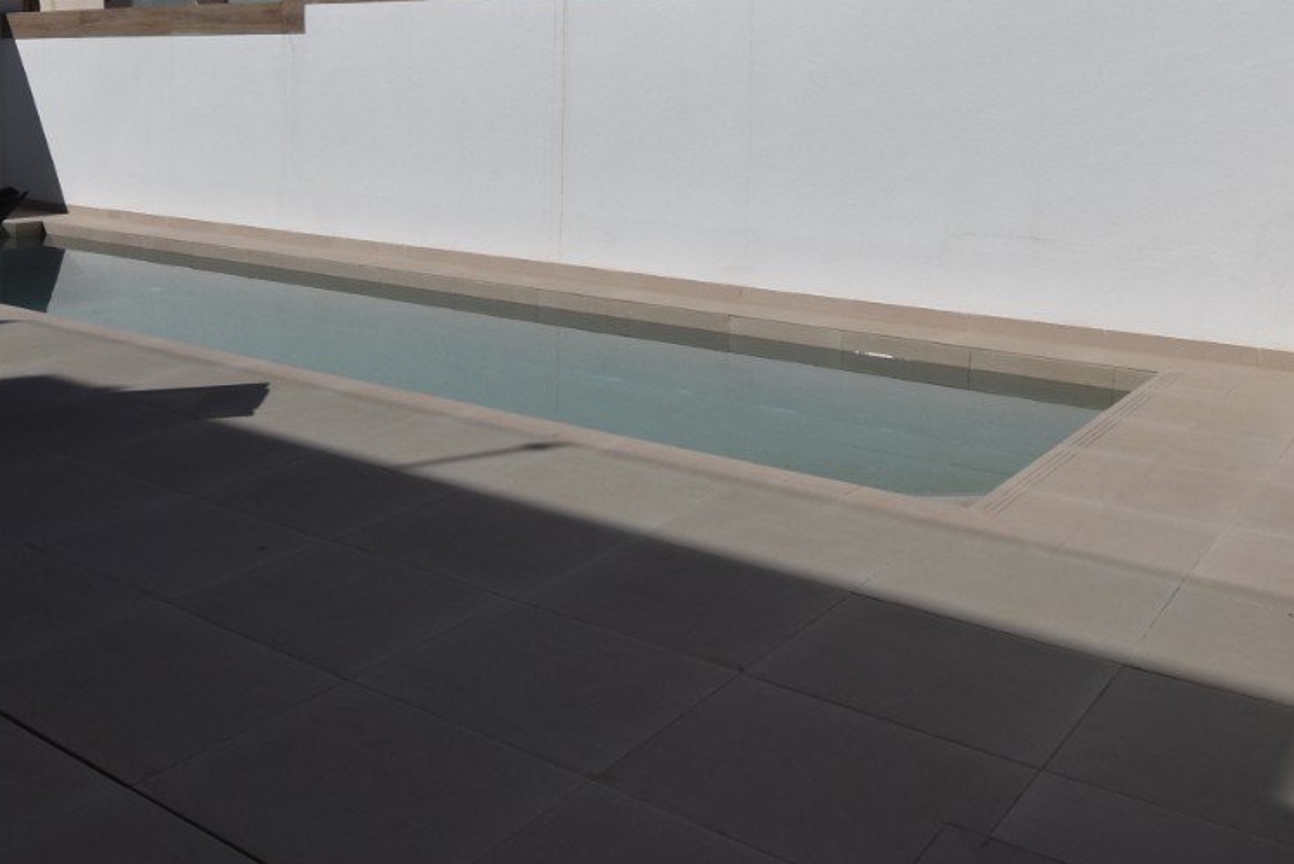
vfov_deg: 35.9
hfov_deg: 50.4
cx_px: 287
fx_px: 1294
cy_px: 199
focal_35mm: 36
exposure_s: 1/1250
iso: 200
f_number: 10
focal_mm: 10
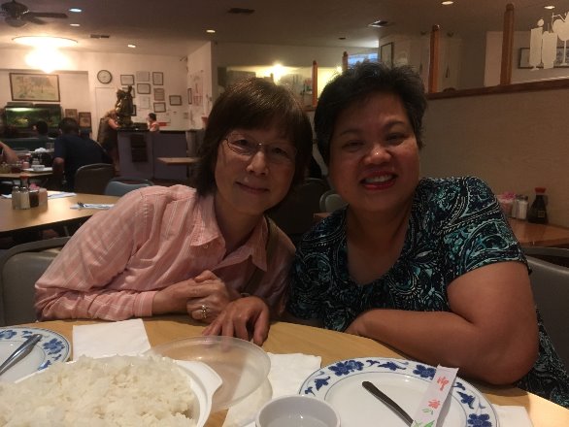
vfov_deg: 48.3
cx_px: 284
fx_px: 477
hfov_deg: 61.6
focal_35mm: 29
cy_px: 214
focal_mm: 4.15
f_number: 2.2
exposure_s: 1/24
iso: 200
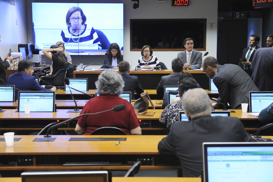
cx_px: 136
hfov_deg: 28.9
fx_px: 530
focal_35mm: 70
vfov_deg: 19.4
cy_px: 91
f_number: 6.3
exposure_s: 1/160
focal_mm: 70
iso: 3200
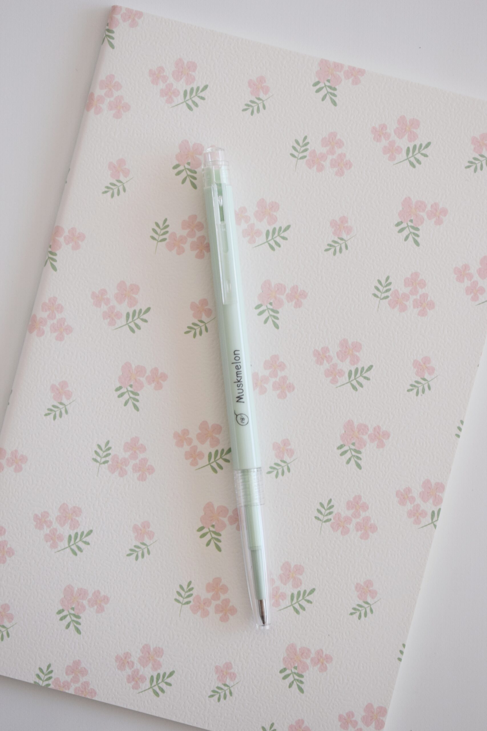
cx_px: 244
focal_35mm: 82
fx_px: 1674
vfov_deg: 24.6
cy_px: 366
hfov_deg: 16.6
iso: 400
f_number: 5.6
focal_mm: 55
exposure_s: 1/100
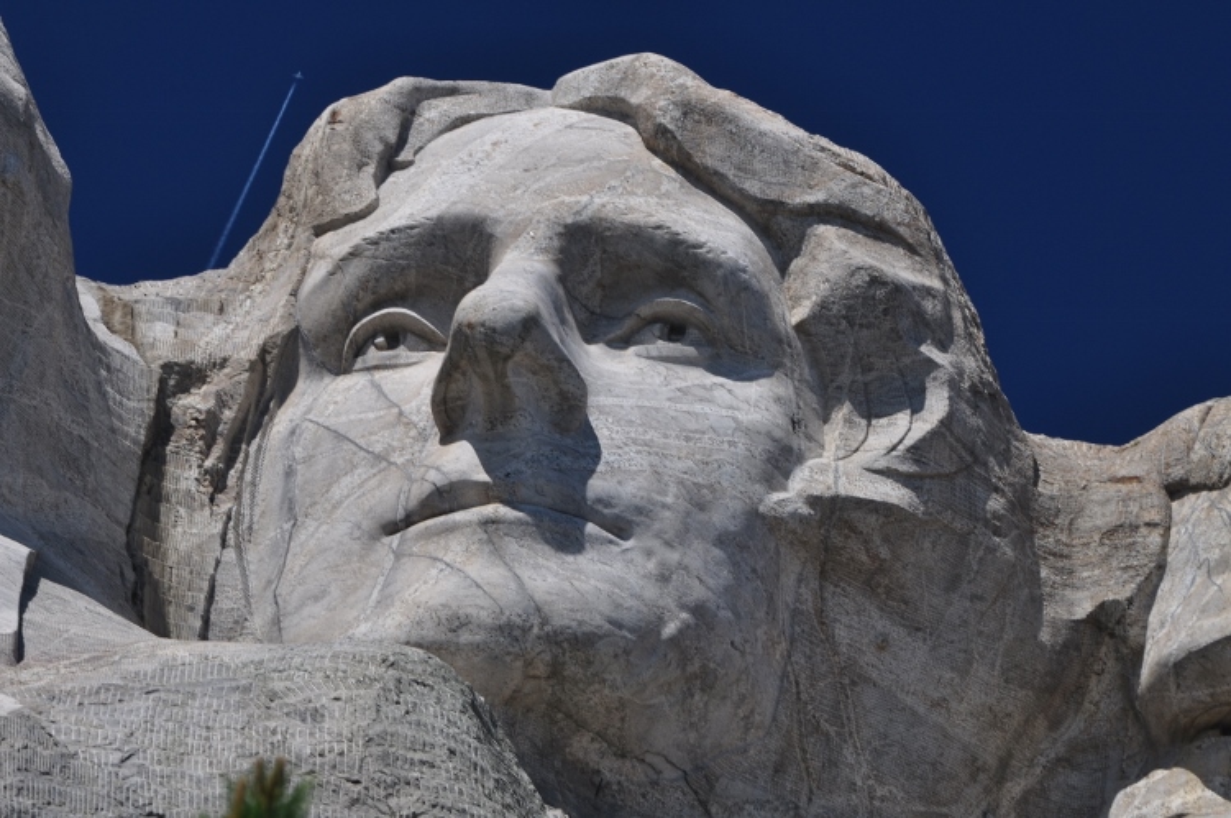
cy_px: 409
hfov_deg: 5.5
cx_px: 616
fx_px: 12806
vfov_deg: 3.7
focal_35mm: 375
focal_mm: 250
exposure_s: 1/125
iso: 200
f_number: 14
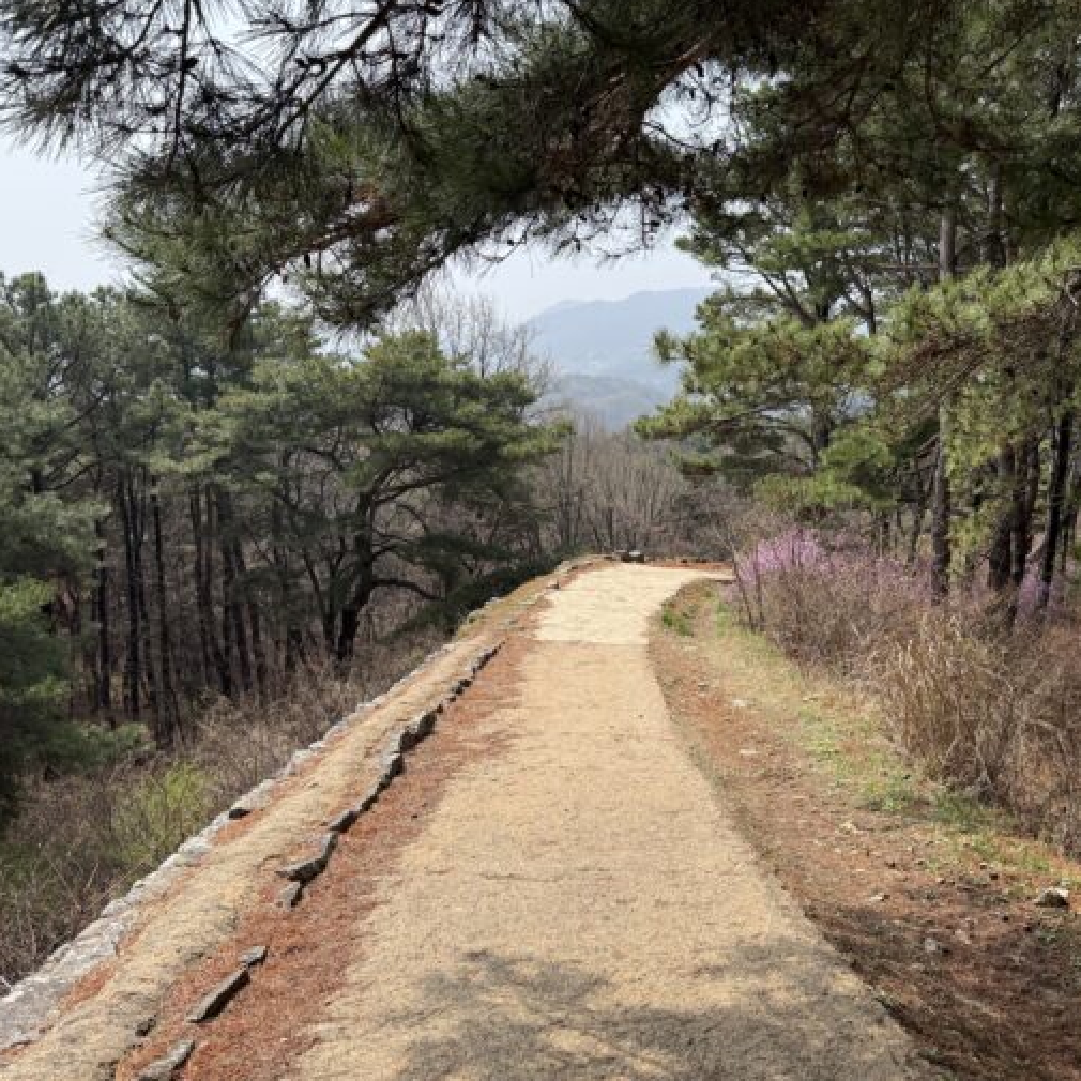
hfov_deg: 55.6
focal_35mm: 29
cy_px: 542
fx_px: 1025
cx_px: 580
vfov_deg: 55.6
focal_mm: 6.76
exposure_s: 1/4167
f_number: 1.78
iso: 100
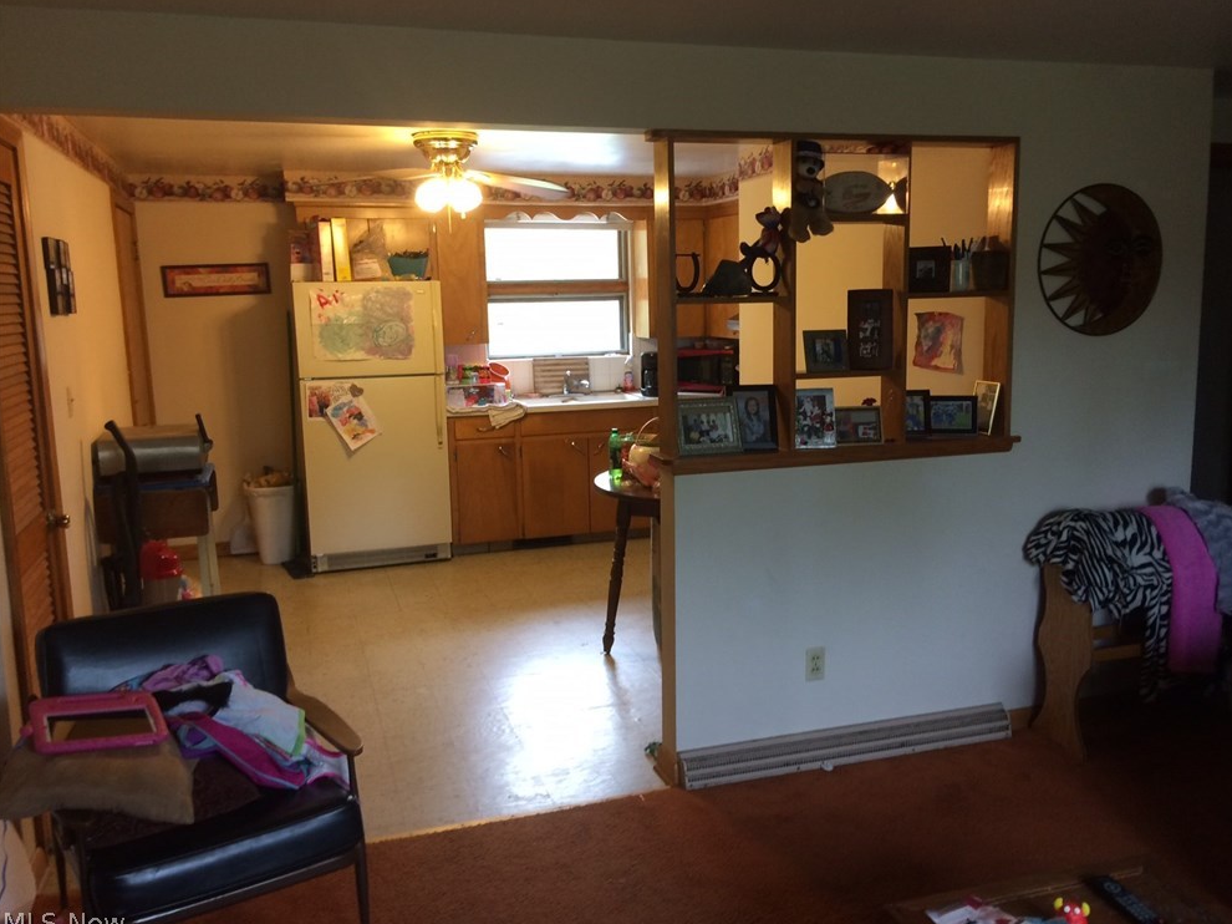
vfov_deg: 46.8
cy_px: 466
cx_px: 633
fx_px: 1067
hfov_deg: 60.0
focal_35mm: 30
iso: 80
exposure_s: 1/30
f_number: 2.2
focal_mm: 4.15
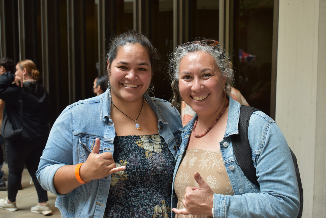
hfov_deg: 41.1
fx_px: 435
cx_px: 163
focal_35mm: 48
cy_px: 109
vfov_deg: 28.1
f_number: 4.5
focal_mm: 32
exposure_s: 1/60
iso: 400
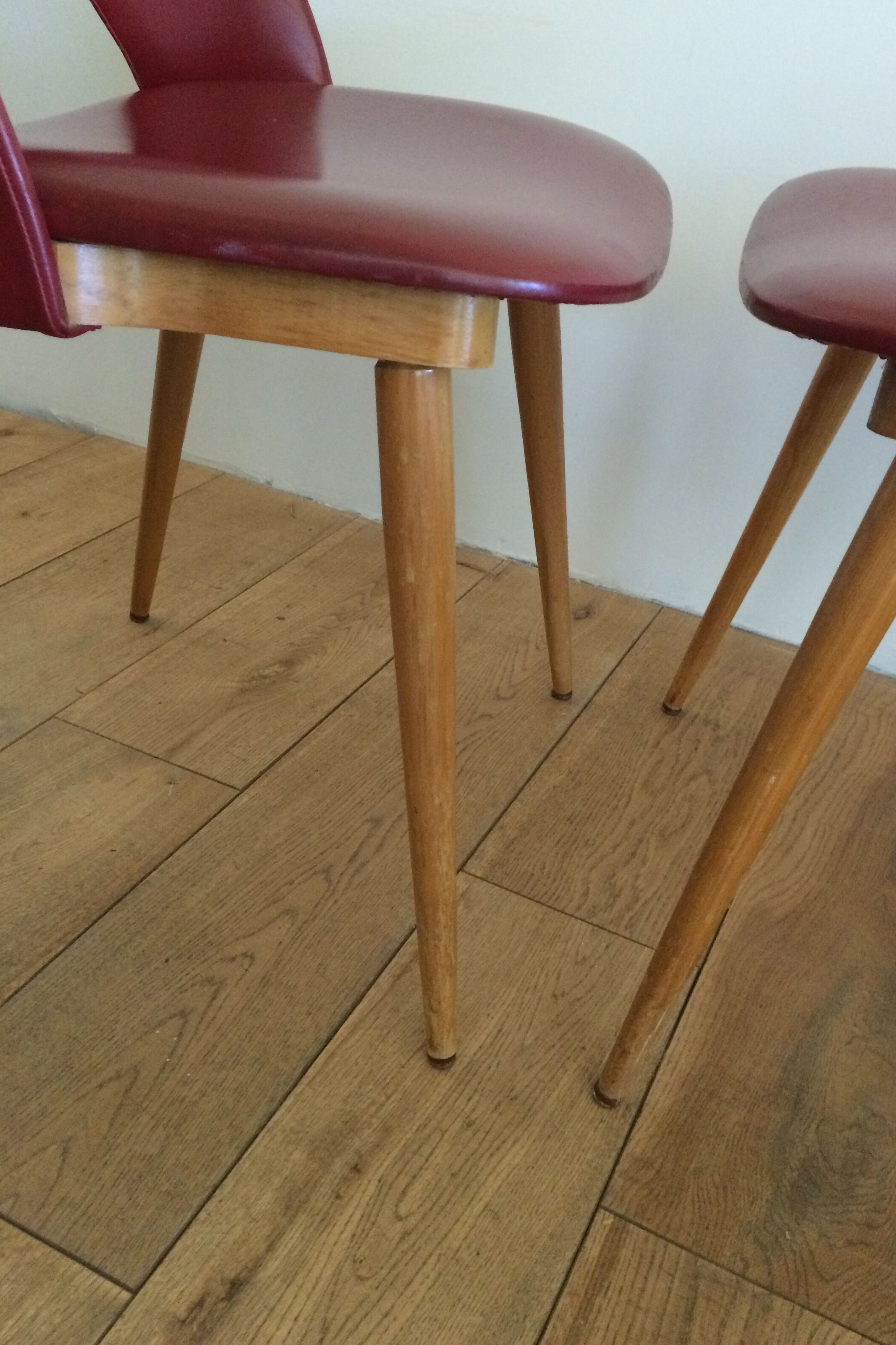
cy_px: 691
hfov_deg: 42.3
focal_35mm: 31
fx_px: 1157
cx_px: 486
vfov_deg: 60.3
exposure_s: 1/25
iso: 320
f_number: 2.2
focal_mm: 4.15
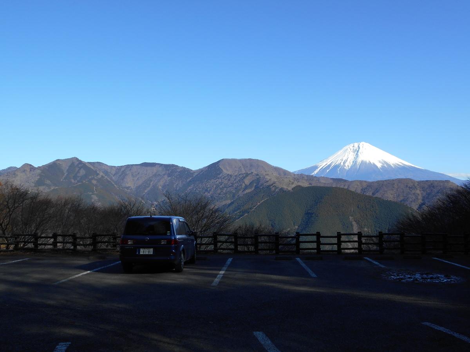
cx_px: 235
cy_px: 176
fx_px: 462
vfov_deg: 41.8
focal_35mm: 34
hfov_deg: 54.0
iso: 80
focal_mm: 5.8
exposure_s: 1/800
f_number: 3.6
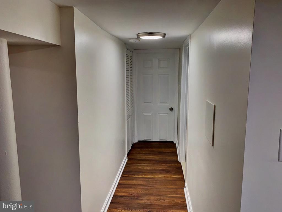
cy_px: 106
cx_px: 141
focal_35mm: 26
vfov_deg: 53.1
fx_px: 212
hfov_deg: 67.3
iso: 25
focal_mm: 4.25
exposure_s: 1/30
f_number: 1.8
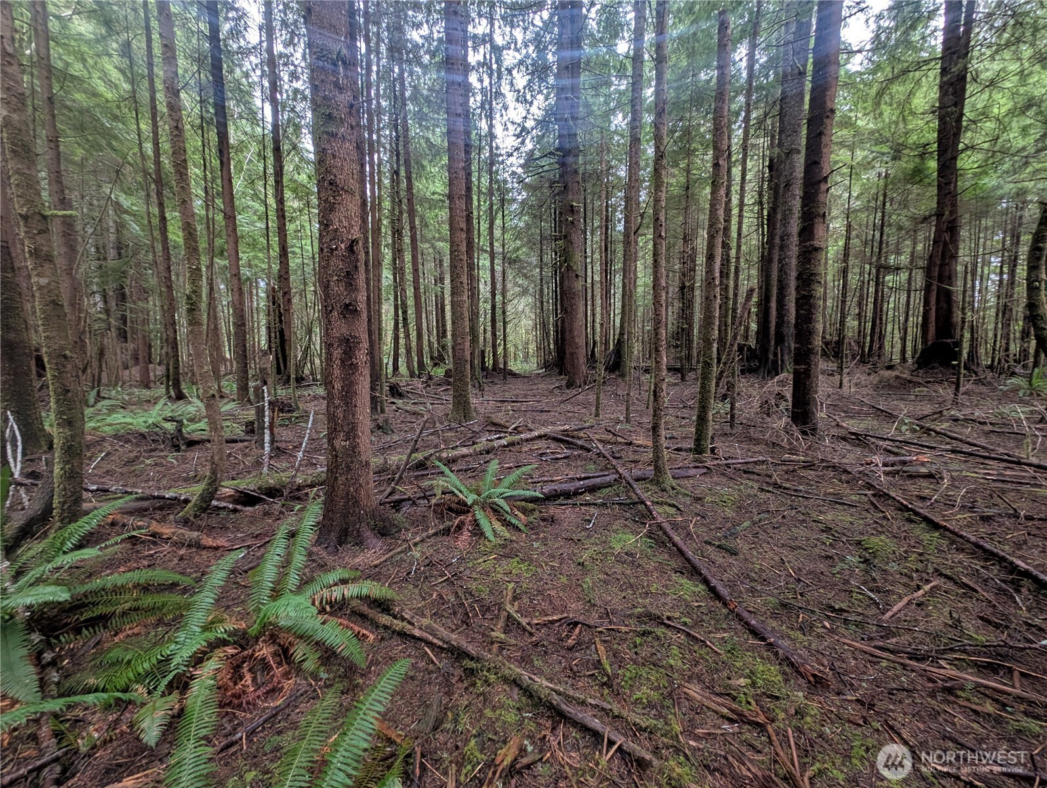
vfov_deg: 94.6
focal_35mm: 12
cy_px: 394
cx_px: 524
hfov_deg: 110.5
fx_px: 363
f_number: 1.95
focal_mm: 2.23
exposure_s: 1/23.9
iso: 144
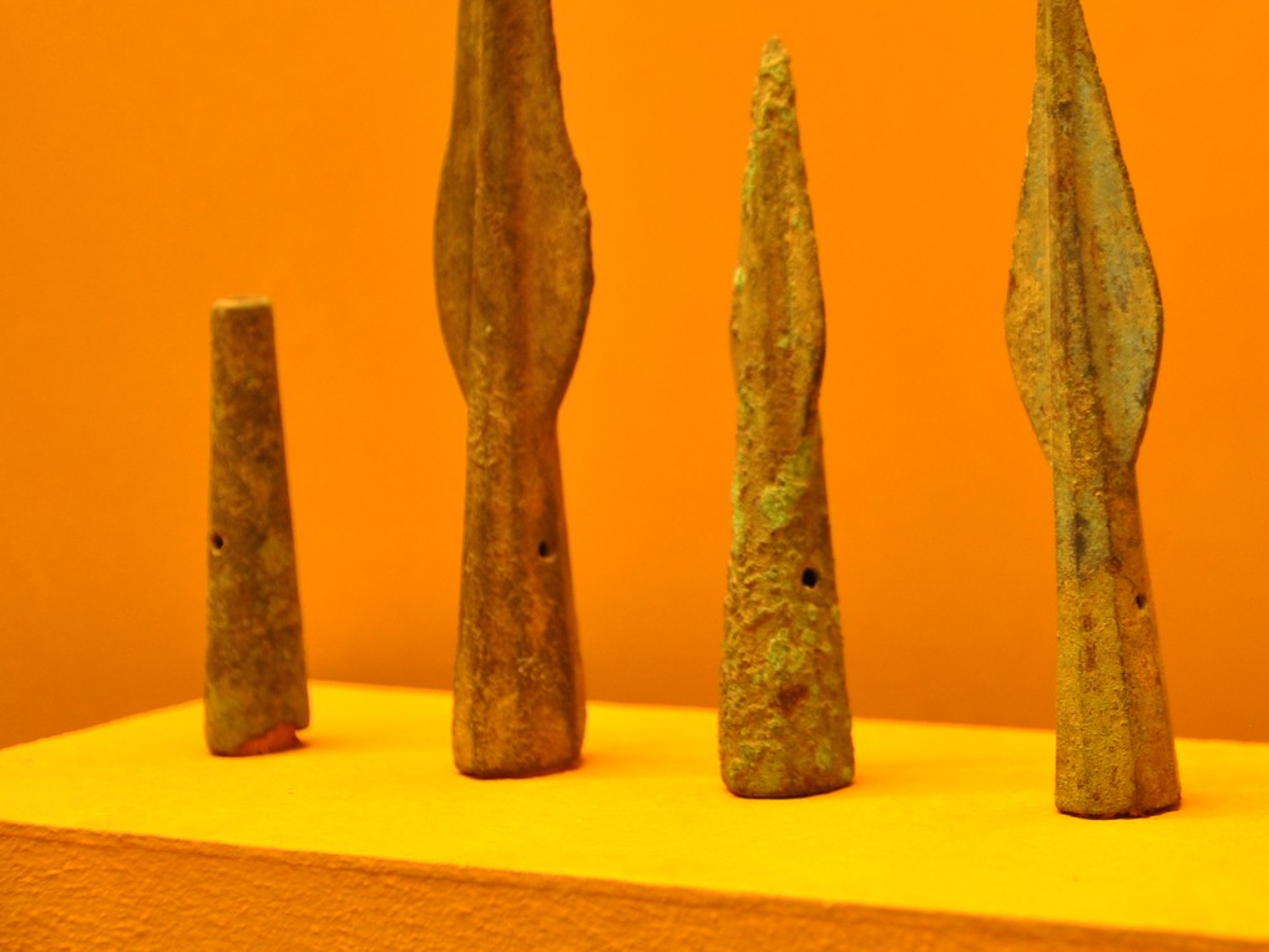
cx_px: 1093
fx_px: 2708
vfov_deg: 19.9
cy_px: 284
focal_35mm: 74
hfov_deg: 25.7
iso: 450
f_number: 2.8
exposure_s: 1/30
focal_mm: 29
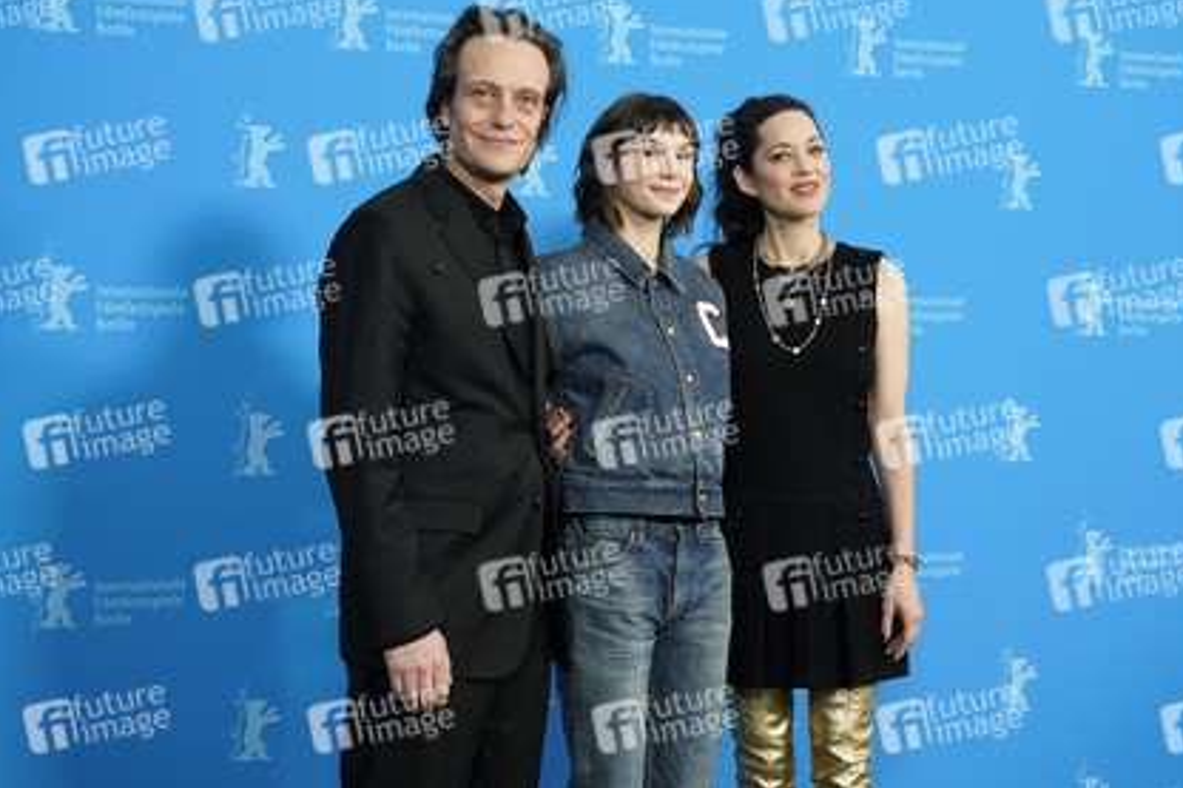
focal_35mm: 52
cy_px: 364
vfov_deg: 26.0
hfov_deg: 38.2
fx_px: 1708
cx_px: 590
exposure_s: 1/160
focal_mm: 48
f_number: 5.6
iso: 2000
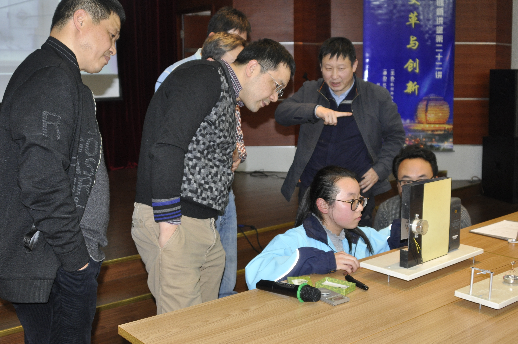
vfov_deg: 31.8
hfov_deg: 46.4
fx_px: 604
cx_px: 259
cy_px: 172
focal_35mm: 42
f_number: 3.5
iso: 800
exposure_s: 1/60
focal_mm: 28
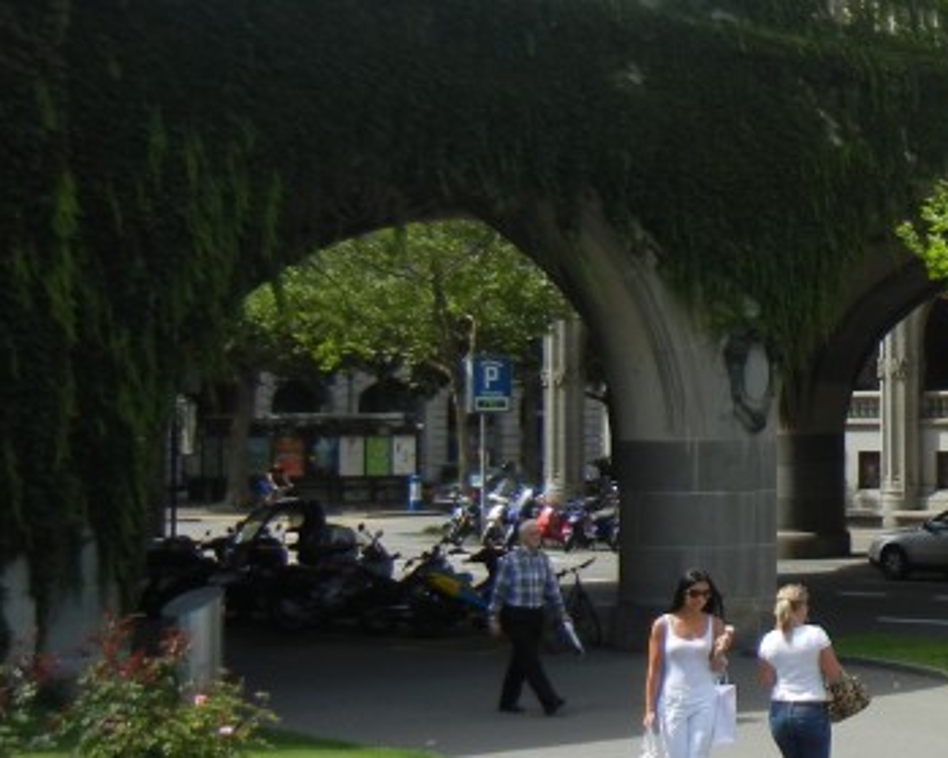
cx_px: 1320
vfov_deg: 17.9
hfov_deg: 19.9
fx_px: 2412
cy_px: 348
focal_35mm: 86
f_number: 7
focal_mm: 5.4
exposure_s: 1/274
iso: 160
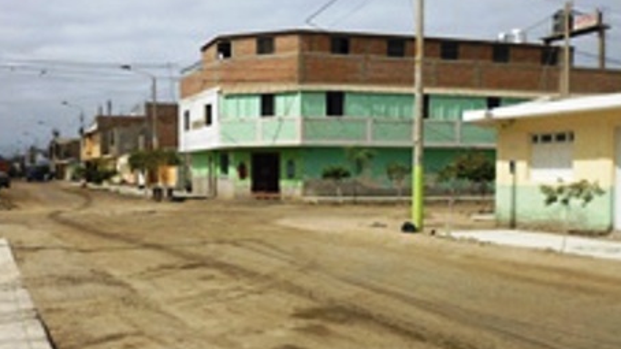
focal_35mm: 43
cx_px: 274
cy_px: 221
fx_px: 708
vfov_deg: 27.6
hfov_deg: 47.3
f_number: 9
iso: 100
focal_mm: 5
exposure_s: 1/200
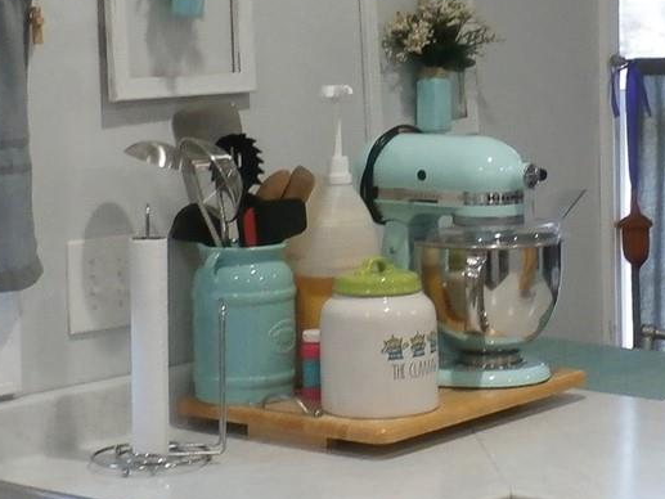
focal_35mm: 99
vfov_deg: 14.9
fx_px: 1902
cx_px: 517
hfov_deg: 19.7
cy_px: 166
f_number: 3
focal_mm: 4.5
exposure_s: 1/60
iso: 200
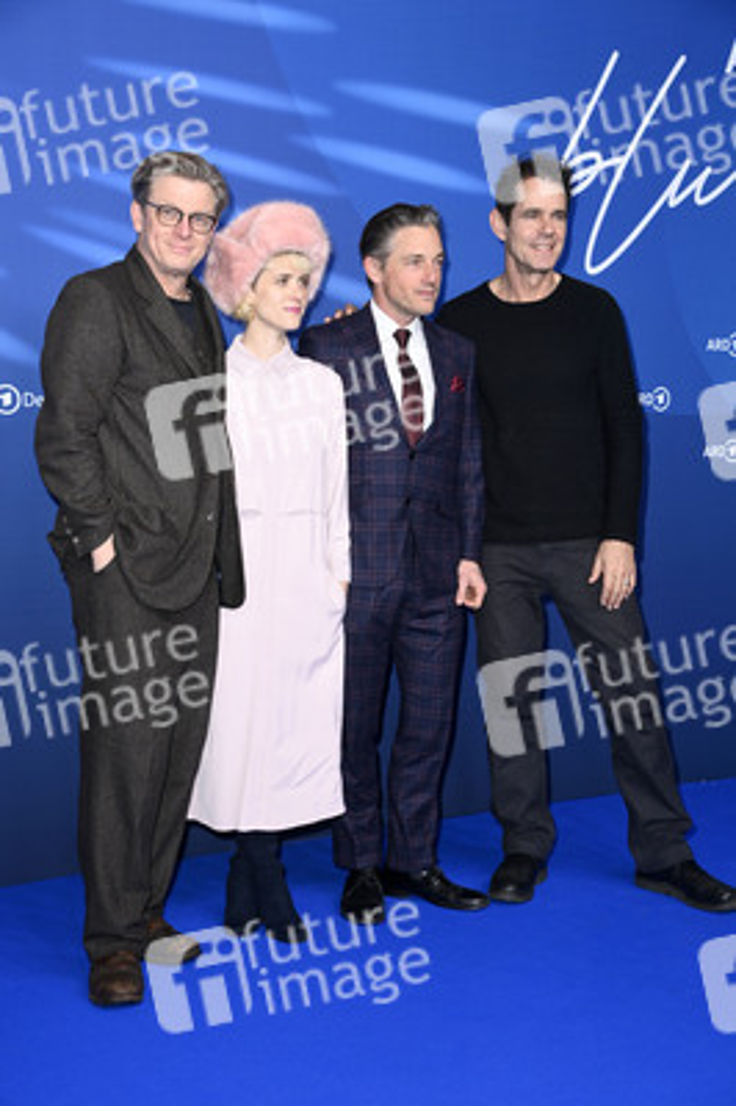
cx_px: 368
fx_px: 1782
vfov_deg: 34.5
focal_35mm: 58
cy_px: 553
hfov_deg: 23.3
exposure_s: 1/250
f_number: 5.6
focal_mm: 58
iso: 1000
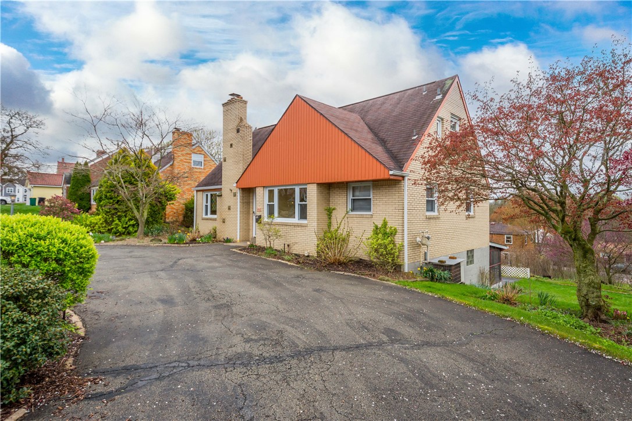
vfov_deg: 63.2
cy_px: 210
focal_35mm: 20
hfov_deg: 85.4
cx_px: 316
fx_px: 342
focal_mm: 13
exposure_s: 1/200
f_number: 6.3
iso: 100
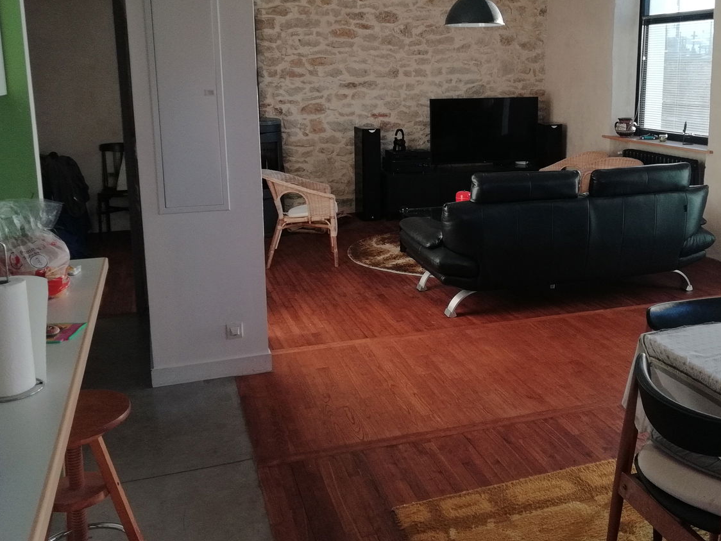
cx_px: 441
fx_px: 771
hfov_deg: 49.7
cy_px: 209
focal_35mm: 37
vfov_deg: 38.5
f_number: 2.2
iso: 64
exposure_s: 1/100
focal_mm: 3.46
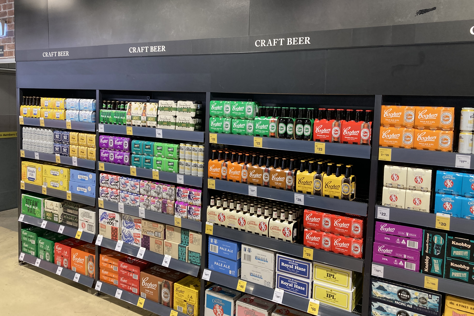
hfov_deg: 61.9
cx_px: 240
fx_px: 395
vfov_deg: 43.5
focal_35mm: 30
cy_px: 138
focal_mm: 3.99
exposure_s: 1/60
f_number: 1.8
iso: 125
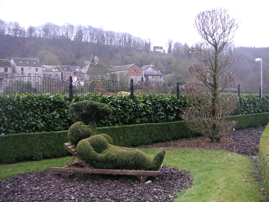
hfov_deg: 49.0
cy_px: 101
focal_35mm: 38
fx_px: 295
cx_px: 134
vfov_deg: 37.7
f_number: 2.8
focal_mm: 6
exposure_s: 1/45
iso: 80
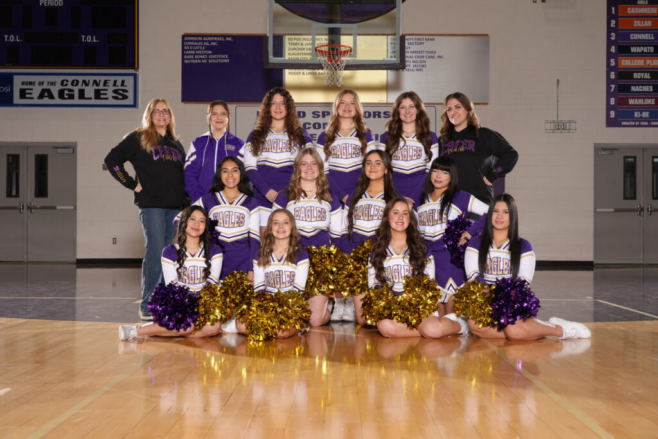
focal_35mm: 49
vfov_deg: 27.5
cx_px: 329
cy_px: 220
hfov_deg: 40.3
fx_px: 896
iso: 200
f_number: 8
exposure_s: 1/125
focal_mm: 49
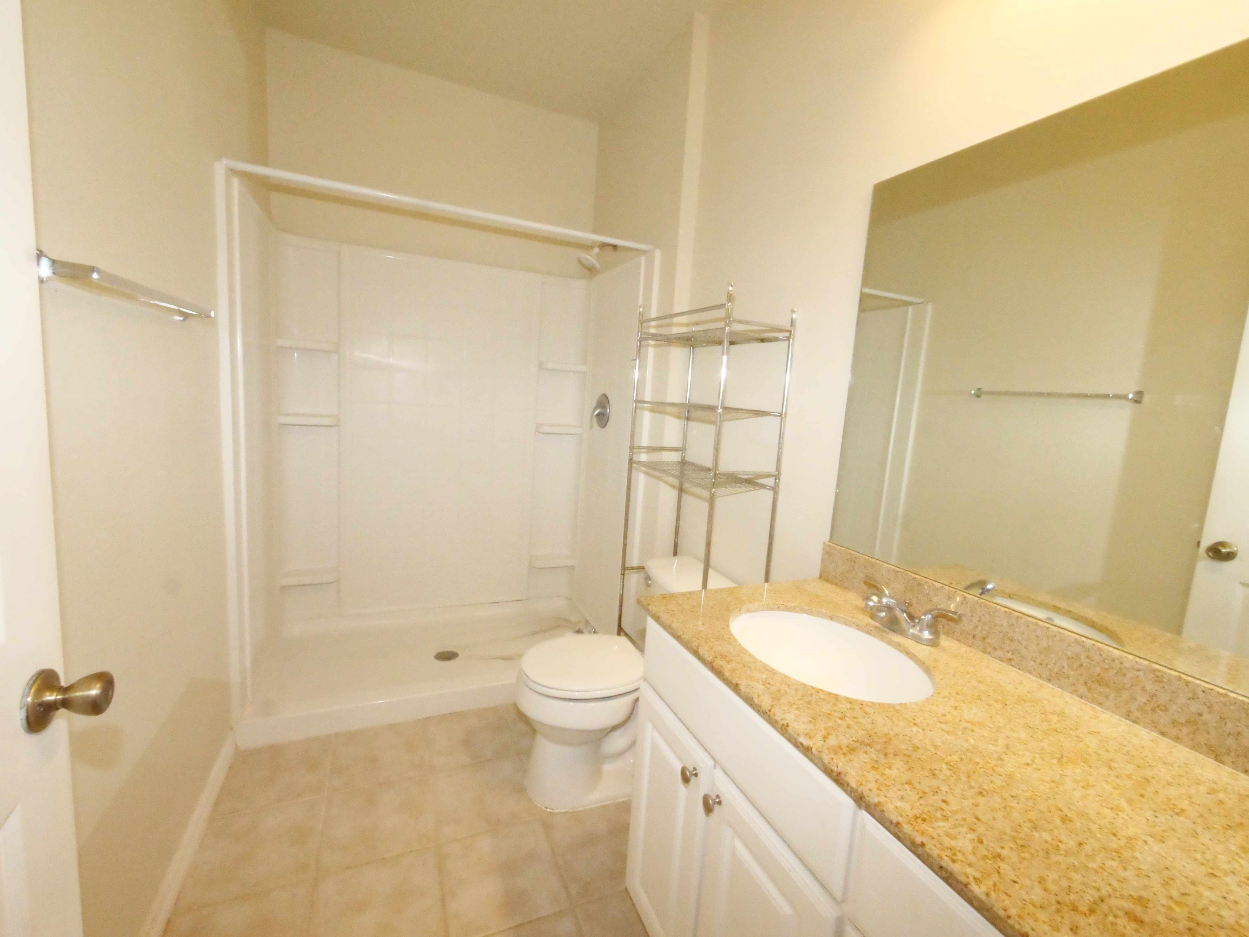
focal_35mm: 14
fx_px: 505
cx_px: 624
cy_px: 468
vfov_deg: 85.7
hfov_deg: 102.1
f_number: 20
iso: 12800
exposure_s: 1/100
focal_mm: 7
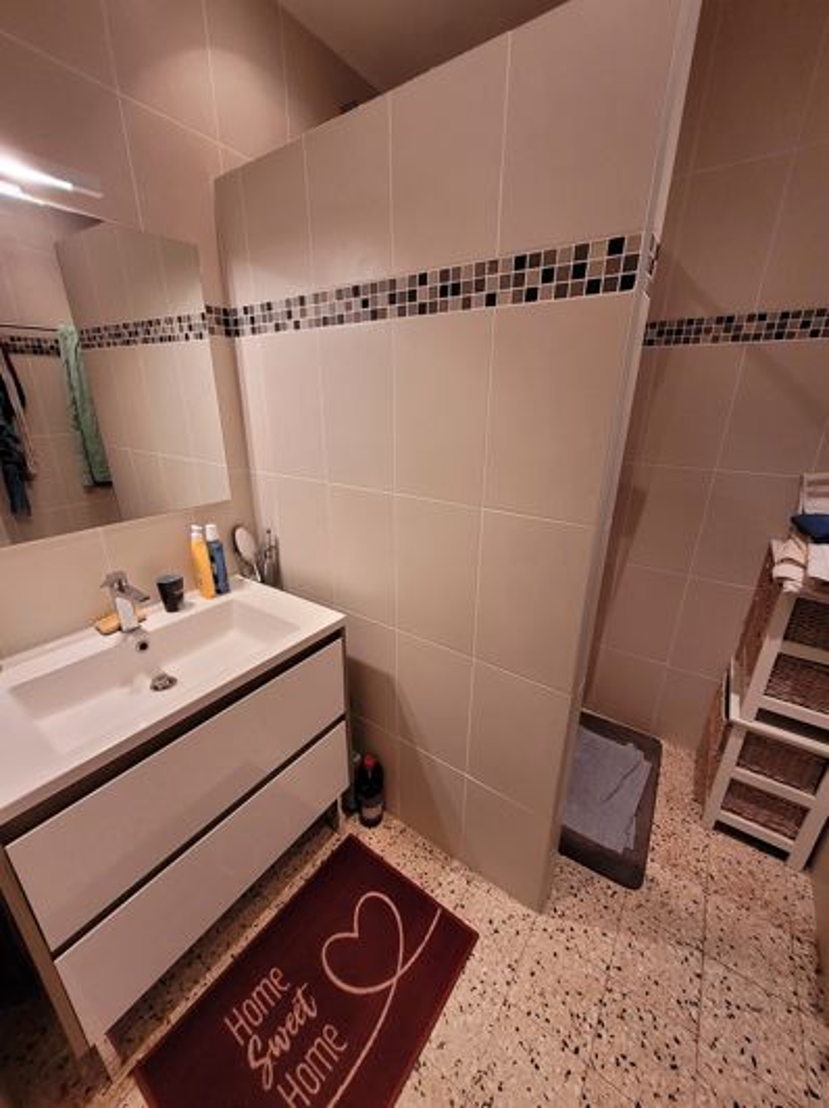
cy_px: 554
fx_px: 416
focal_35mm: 13
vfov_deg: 106.2
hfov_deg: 89.8
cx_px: 414
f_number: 2.2
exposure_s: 1/50
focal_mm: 1.74
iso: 160
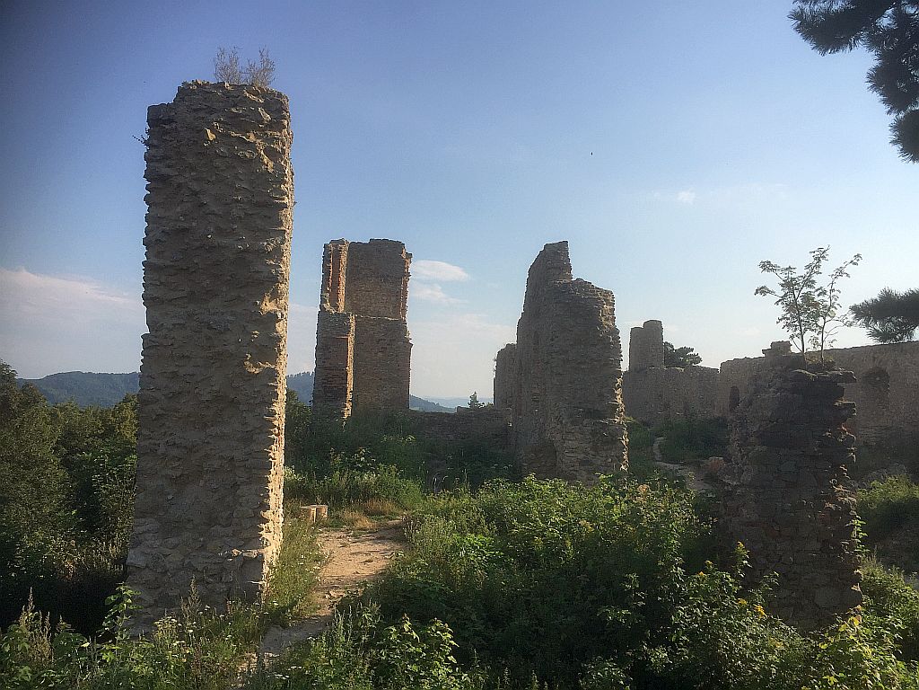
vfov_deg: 48.2
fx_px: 770
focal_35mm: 29
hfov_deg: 61.7
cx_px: 460
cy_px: 345
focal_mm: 4.15
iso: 32
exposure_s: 1/1980
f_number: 2.2
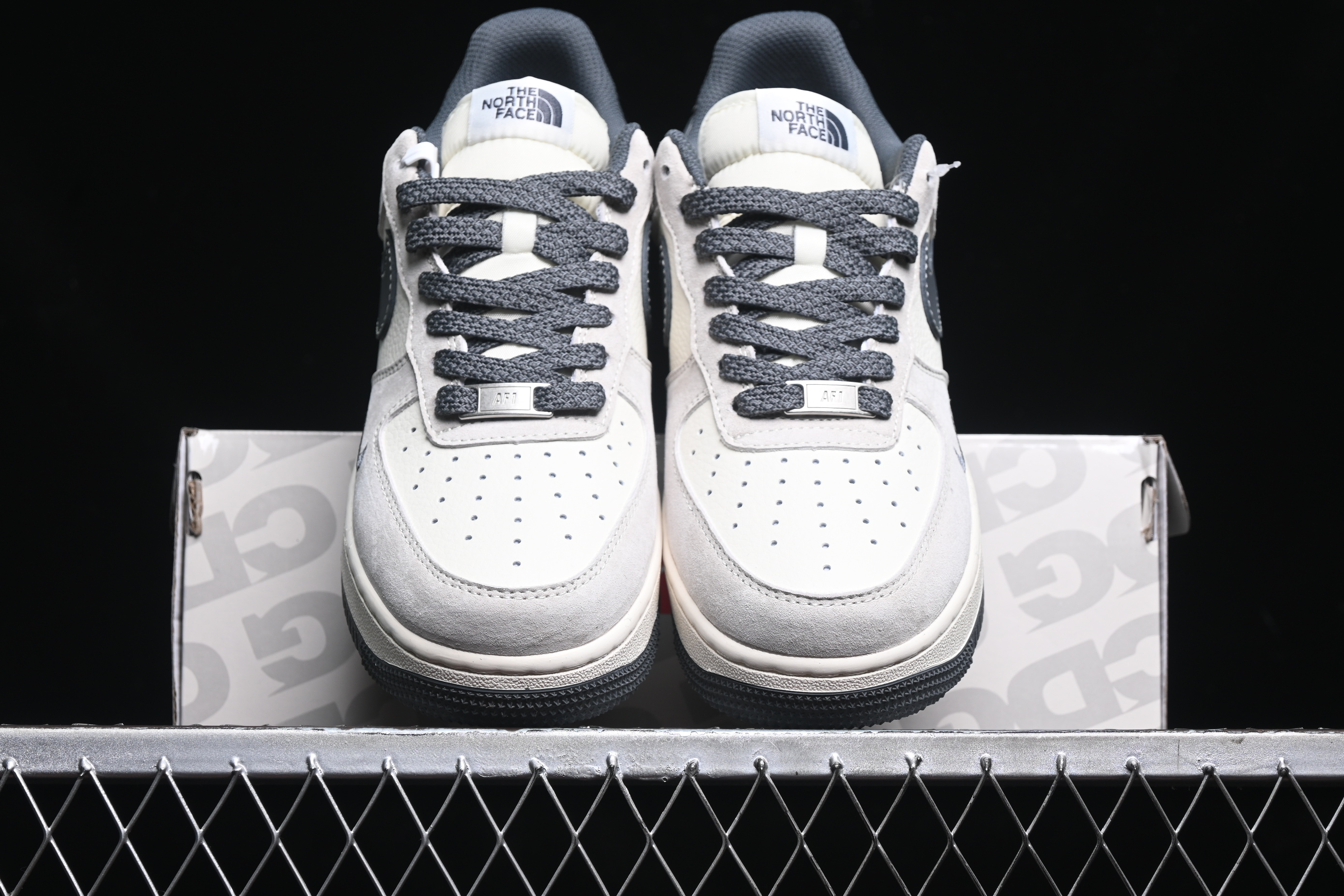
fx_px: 2800
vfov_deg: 18.2
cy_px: 448
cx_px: 672
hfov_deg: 27.0
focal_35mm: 75
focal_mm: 50
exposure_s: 1/60
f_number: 6.3
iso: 160
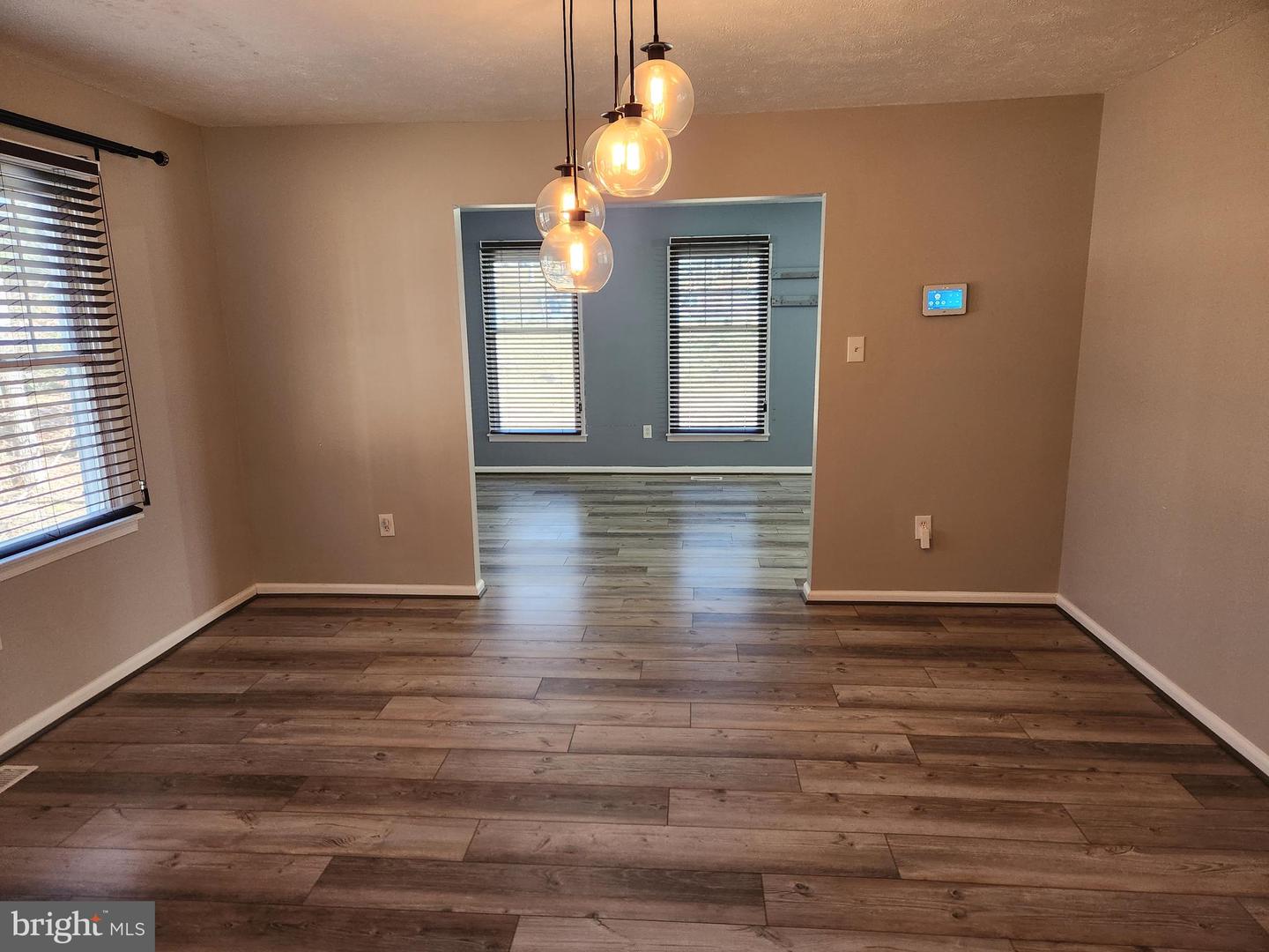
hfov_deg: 73.9
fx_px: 843
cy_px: 476
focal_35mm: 23
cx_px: 634
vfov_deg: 58.9
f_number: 1.8
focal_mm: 5.4
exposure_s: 1/120
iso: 250
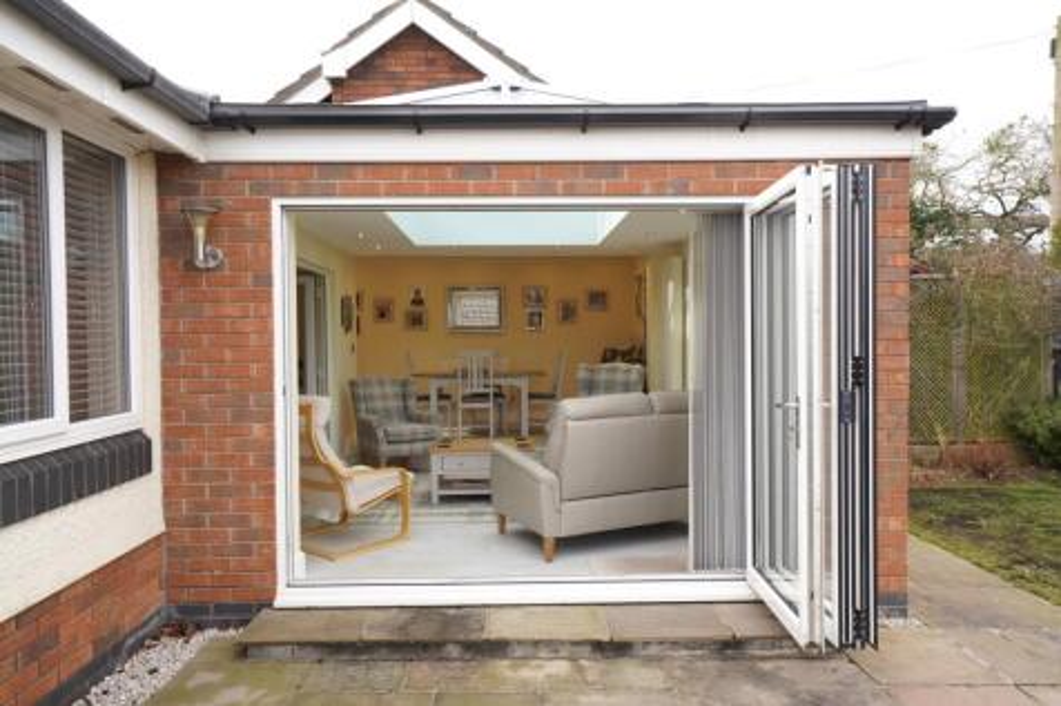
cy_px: 353
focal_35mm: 24
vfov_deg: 53.1
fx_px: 707
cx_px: 530
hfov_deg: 73.8
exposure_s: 1/160
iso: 400
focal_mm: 16
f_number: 5.6
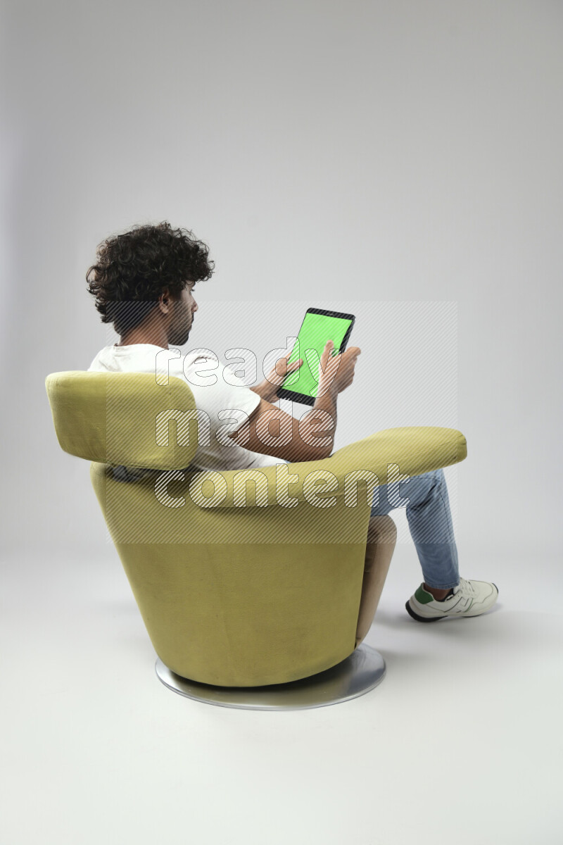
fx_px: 891
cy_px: 422
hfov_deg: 35.1
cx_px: 282
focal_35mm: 38
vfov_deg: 50.7
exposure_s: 1/125
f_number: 5.6
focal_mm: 38
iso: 400
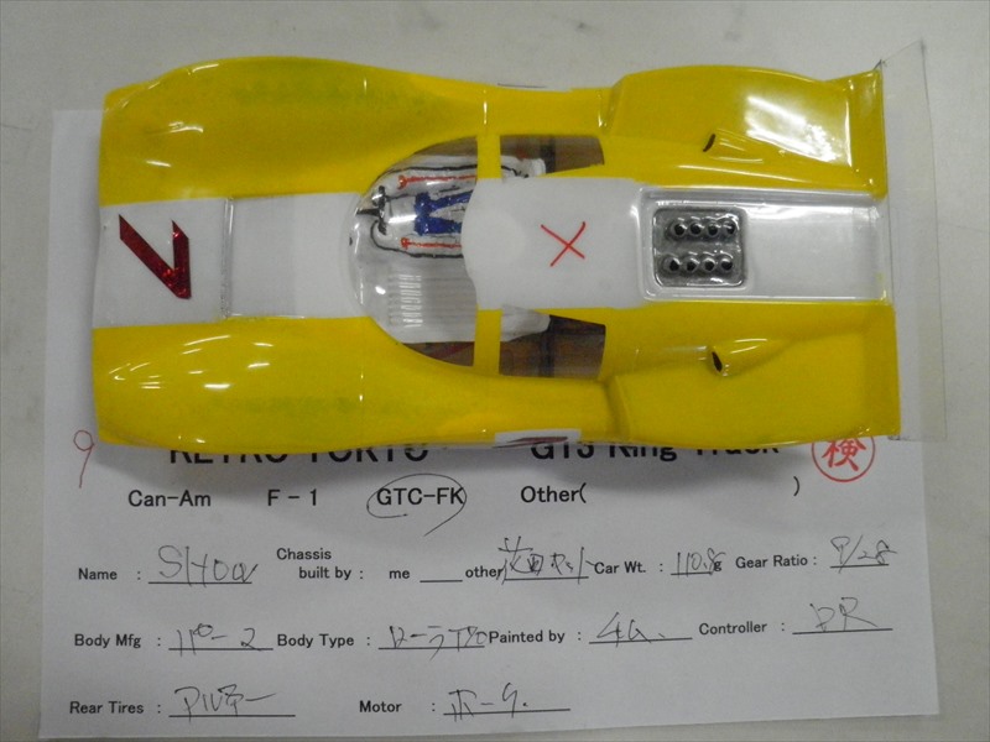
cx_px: 495
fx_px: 801
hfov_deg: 63.4
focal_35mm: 28
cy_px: 371
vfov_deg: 49.7
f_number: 3.2
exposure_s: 1/125
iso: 800
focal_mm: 5
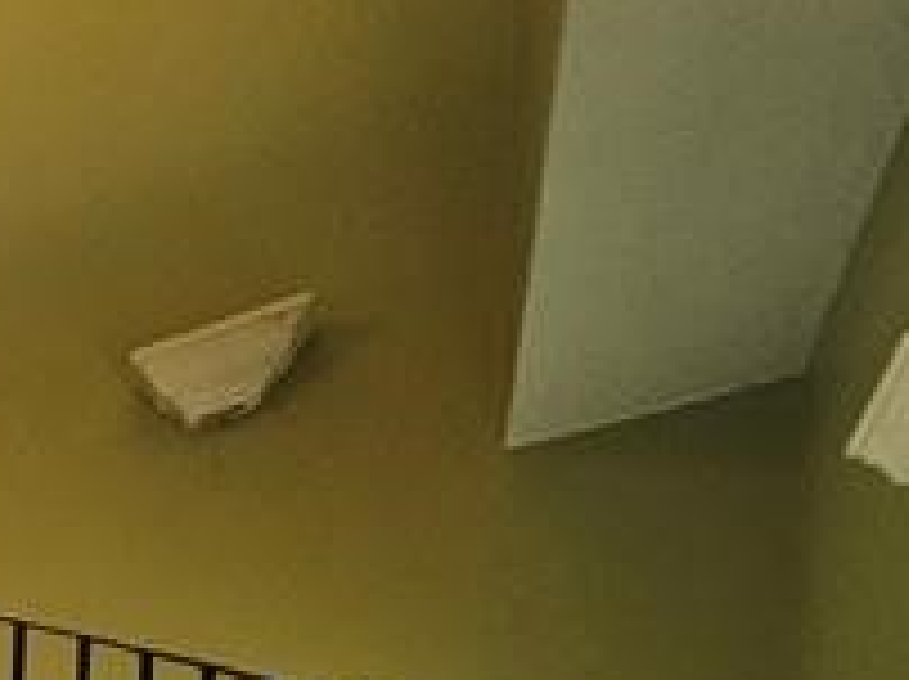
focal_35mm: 66
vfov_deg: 15.3
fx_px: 1731
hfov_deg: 15.8
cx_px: -1215
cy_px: 1536
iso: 125
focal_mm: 2.2
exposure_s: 1/60
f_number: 2.2
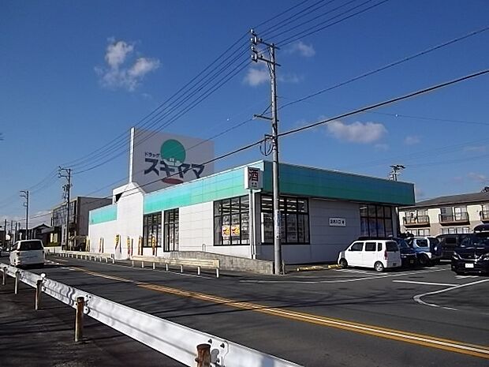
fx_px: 381
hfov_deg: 65.3
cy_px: 184
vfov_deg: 51.4
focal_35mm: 27
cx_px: 244
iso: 106
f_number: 3.2
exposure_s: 1/2000
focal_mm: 4.9
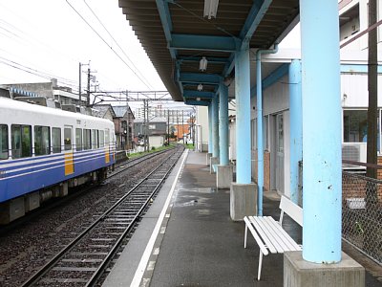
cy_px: 144
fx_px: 386
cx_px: 191
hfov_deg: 52.6
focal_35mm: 35
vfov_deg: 40.7
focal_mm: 7.4
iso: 80
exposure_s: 1/80
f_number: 4
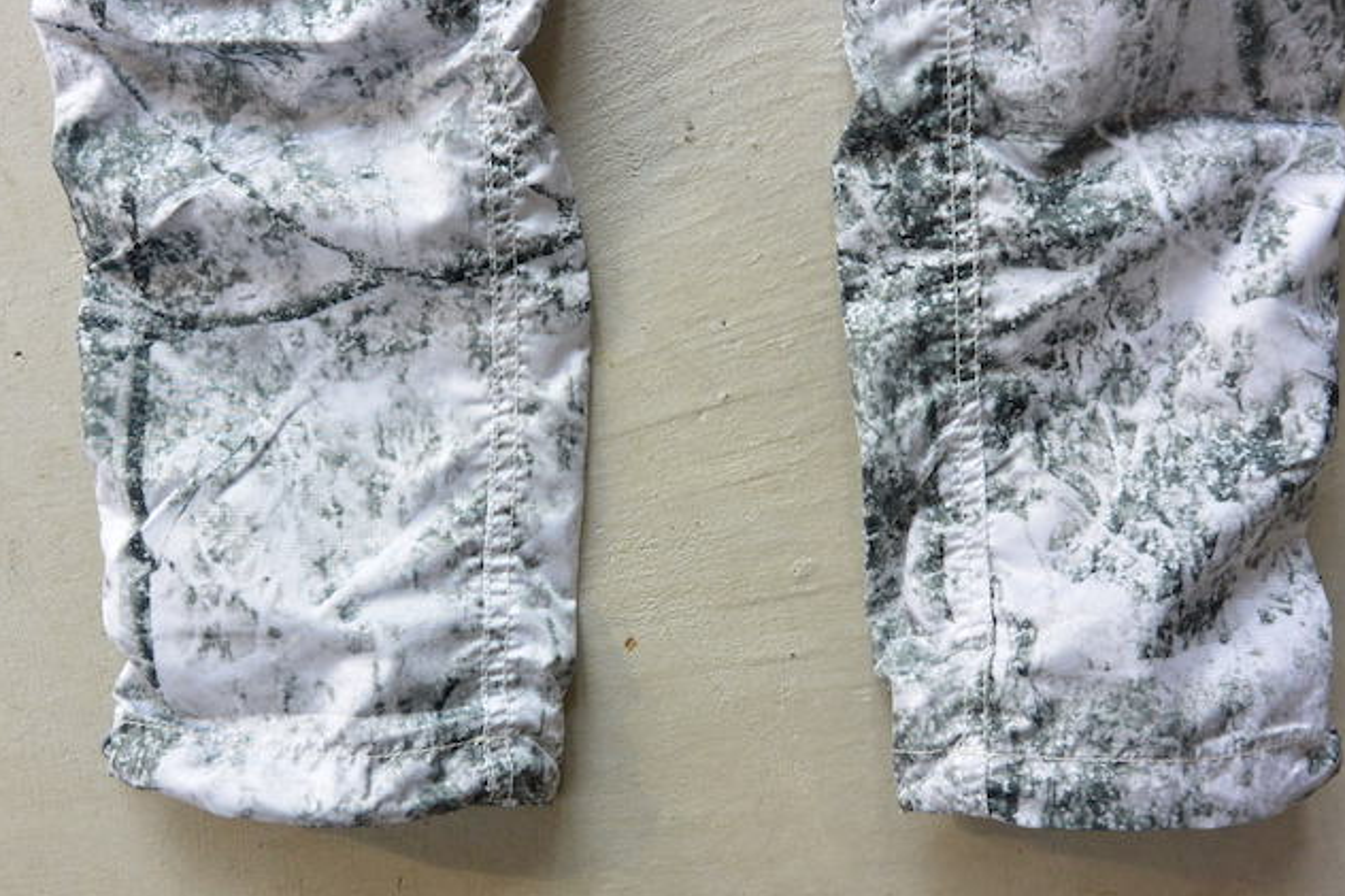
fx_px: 1307
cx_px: 707
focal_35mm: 35
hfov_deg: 54.4
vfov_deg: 37.8
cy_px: 452
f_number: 3.8
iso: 400
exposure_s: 1/200
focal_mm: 12.5
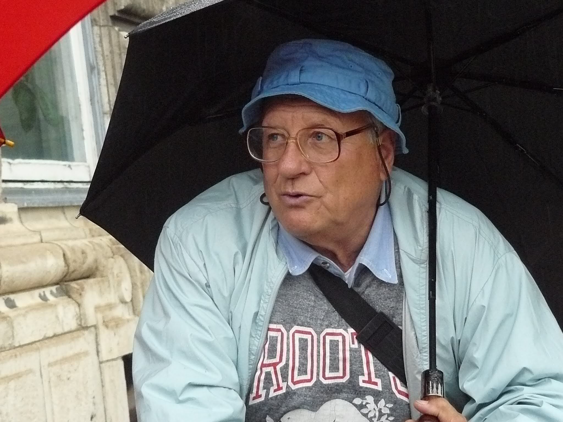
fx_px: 1789
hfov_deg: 17.9
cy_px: 211
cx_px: 282
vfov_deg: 13.5
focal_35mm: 110
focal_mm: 12.2
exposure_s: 1/100
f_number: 3.2
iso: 400
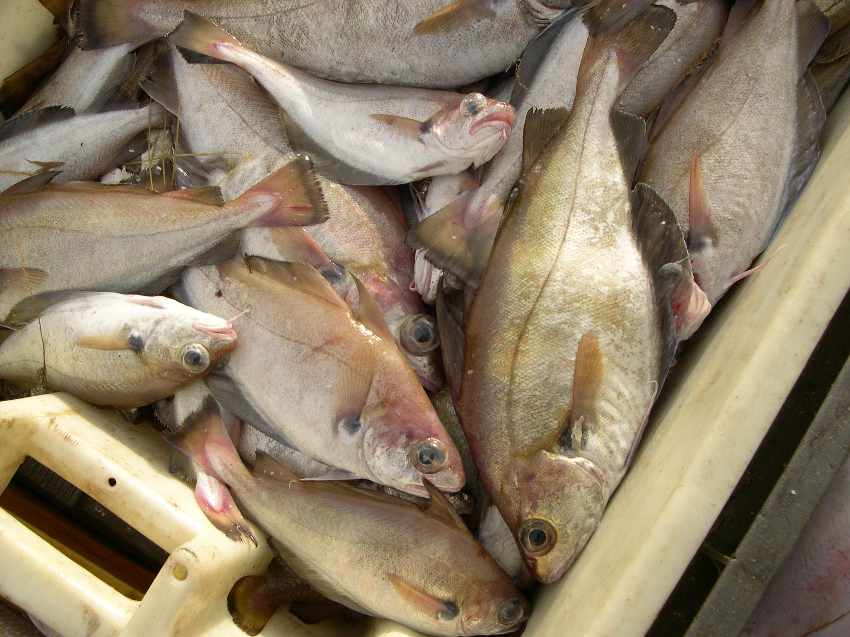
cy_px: 318
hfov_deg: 49.0
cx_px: 425
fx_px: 933
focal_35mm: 38
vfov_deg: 37.7
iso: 100
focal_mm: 8
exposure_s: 1/133
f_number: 7.6
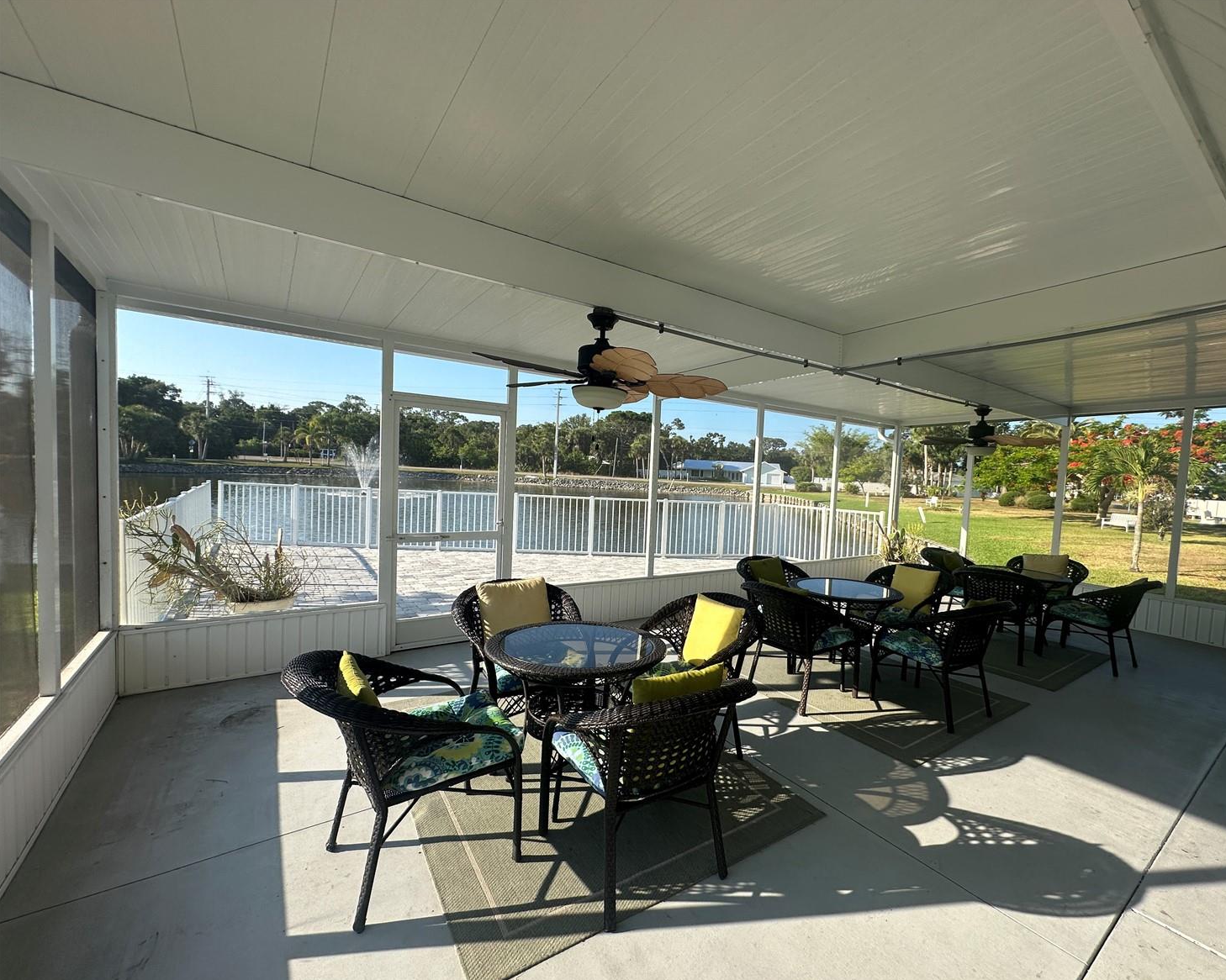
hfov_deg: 96.5
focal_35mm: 15
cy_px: 500
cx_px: 670
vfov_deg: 84.0
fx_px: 544
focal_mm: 2.22
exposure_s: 1/831
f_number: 2.2
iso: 40
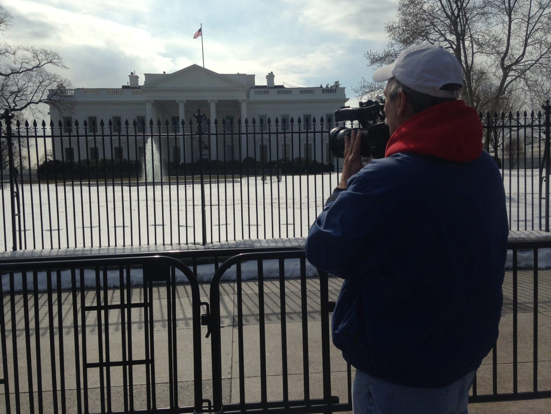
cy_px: 207
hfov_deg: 55.4
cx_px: 276
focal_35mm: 33
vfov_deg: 42.9
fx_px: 525
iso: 50
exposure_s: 1/4926
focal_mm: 4.12
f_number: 2.4
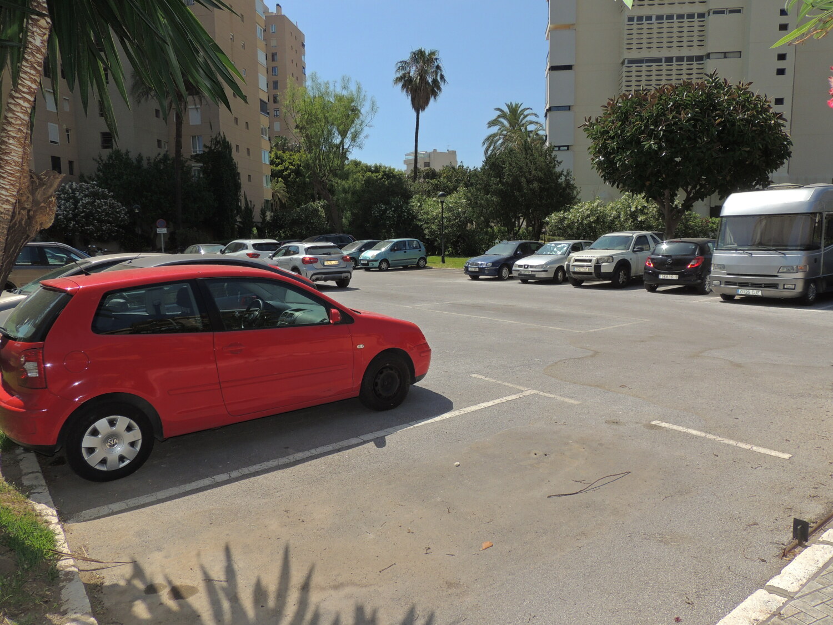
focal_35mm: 24
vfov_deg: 56.8
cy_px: 312
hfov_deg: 71.6
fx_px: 578
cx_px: 416
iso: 100
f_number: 3.3
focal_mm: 4.3
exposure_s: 1/1250
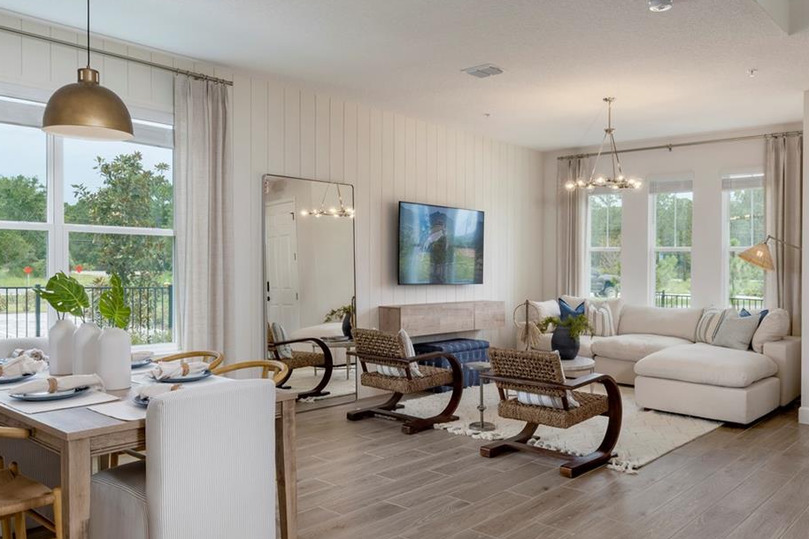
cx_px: 475
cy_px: 334
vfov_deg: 46.0
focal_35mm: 28
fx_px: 629
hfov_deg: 65.0
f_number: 16
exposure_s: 1/100
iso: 160
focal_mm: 16
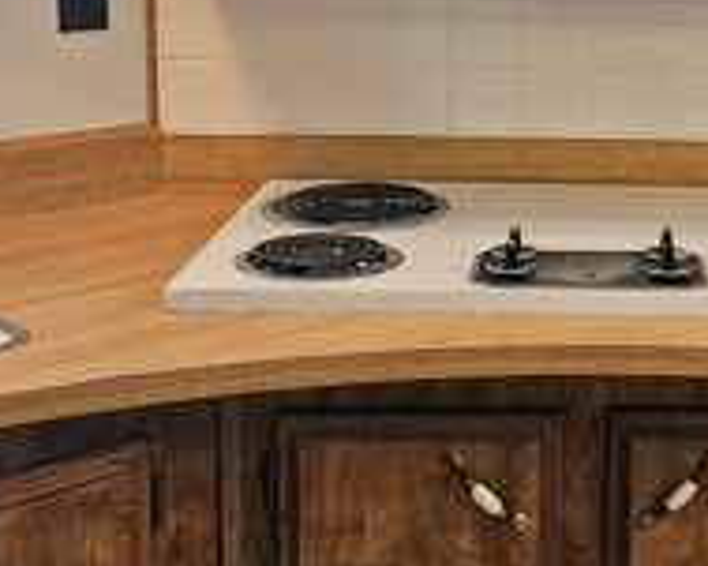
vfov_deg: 19.8
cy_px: 60
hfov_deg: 24.1
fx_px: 1592
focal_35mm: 76
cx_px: 686
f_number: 1.8
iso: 250
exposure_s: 1/120
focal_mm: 5.4
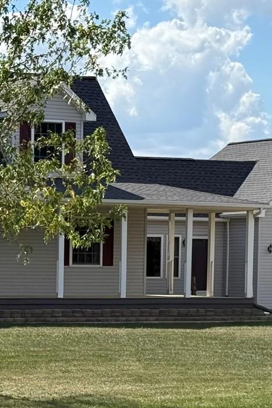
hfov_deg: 9.4
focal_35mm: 146
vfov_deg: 13.9
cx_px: 56
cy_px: 385
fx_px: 1654
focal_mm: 6.76
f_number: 1.78
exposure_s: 1/5208
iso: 100
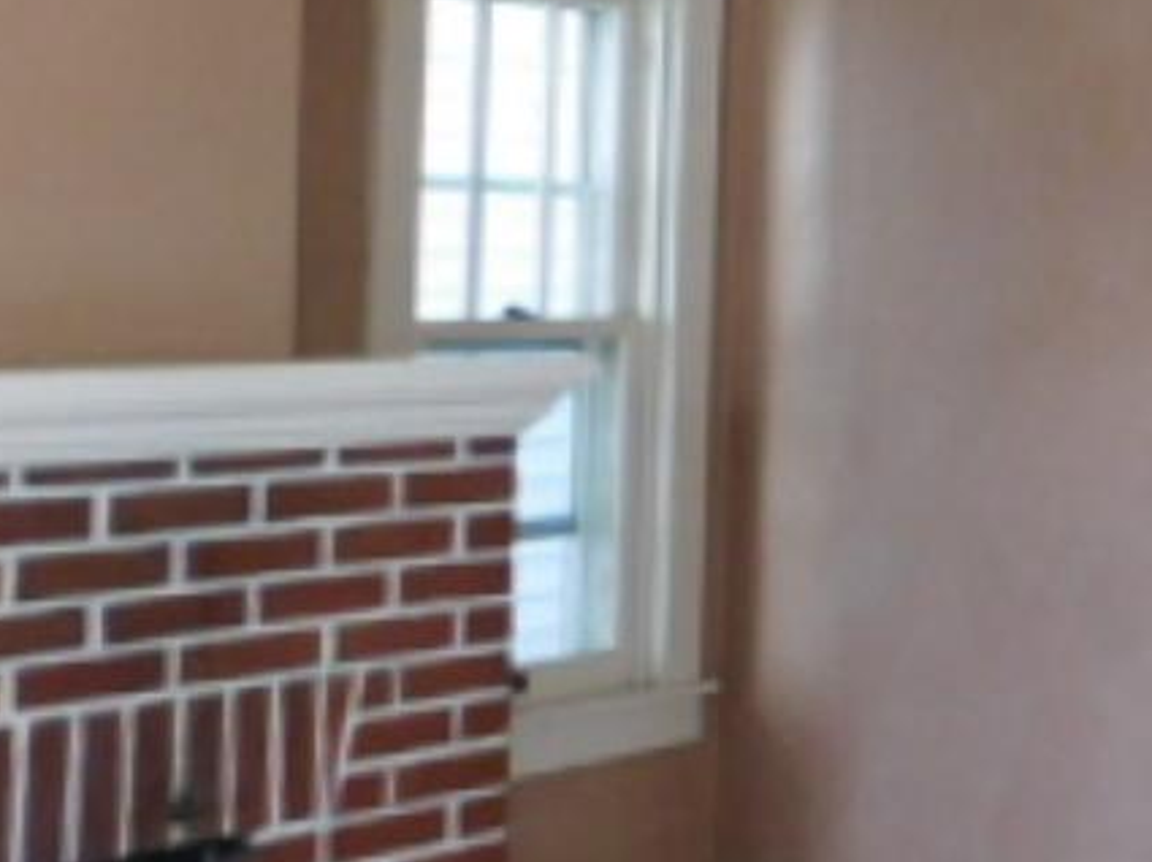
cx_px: 1846
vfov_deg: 18.6
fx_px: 2594
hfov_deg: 20.5
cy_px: 119
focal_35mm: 78
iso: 200
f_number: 3
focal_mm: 4
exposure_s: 1/30
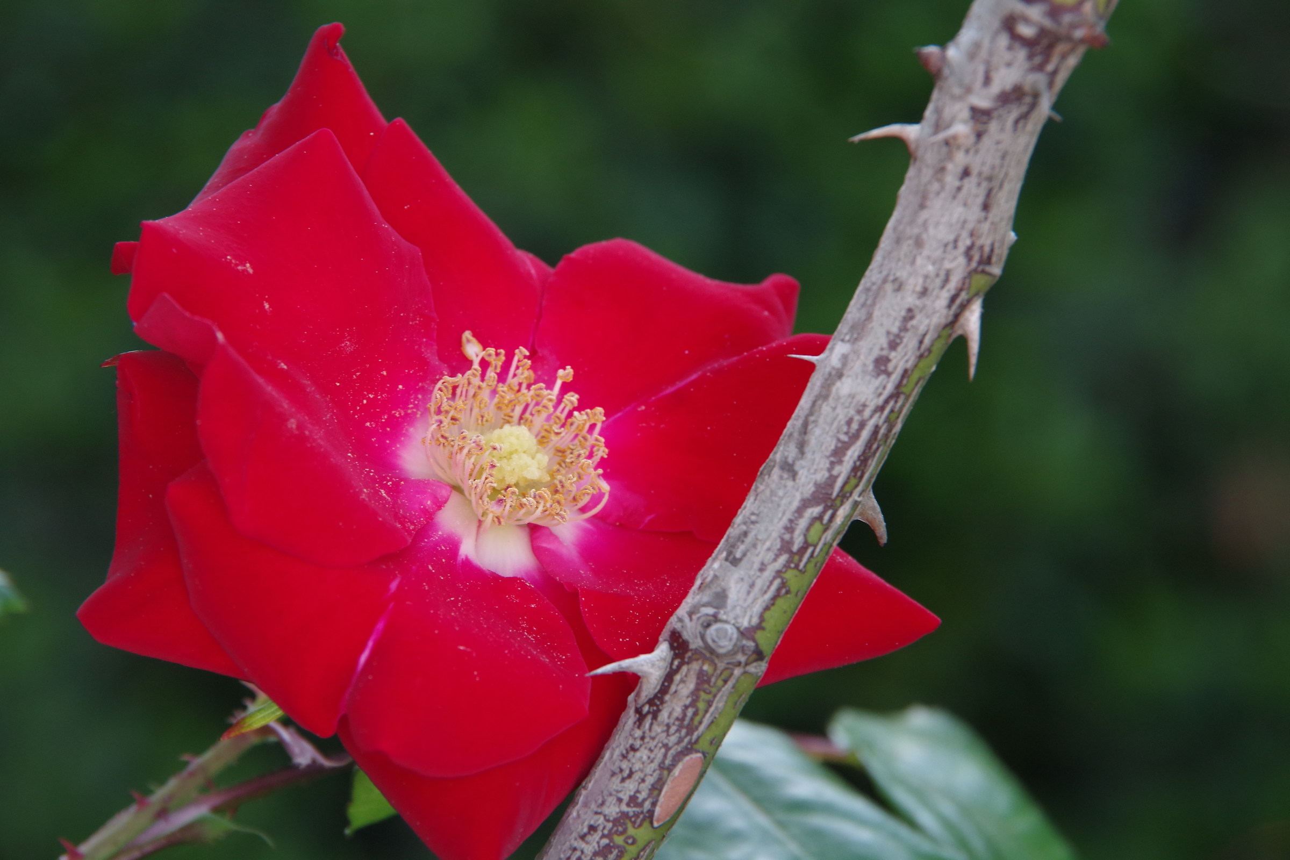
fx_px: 7256
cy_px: 430
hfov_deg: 10.2
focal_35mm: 202
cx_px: 645
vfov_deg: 6.8
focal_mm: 135
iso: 800
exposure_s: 1/160
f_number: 8
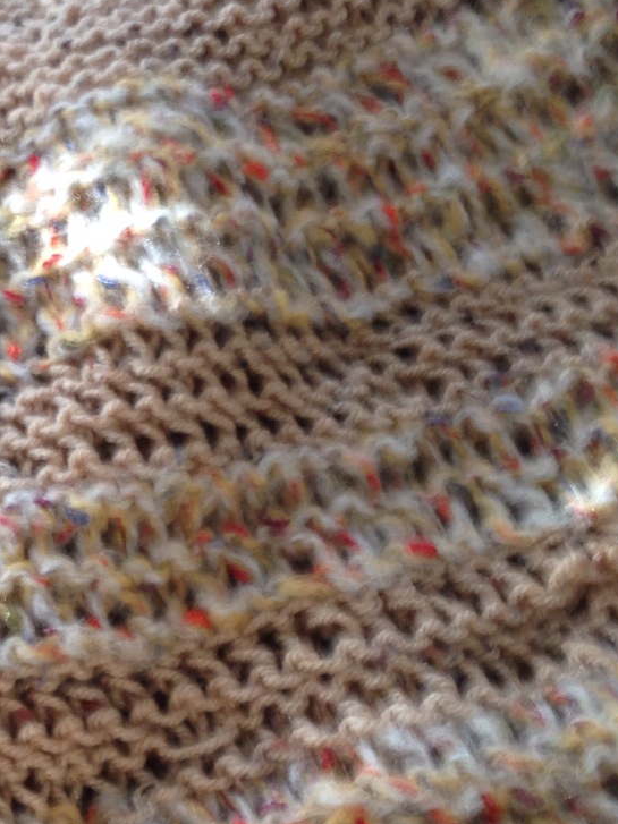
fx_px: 2214
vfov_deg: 21.1
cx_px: -146
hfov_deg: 15.3
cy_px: 456
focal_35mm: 93
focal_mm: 4.12
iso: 64
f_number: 2.4
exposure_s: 1/20
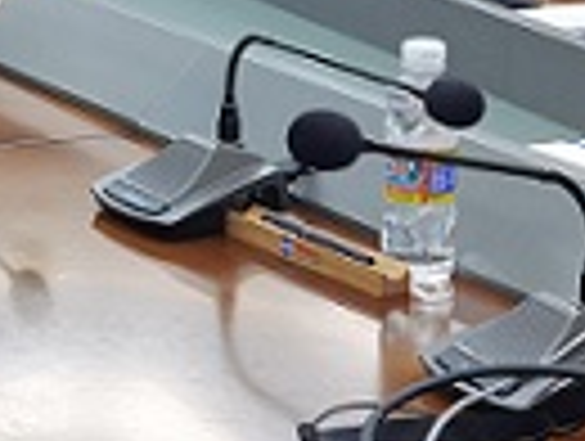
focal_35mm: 155
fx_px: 2624
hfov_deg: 12.3
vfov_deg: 9.5
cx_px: -212
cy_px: -22
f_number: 1.9
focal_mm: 6.71
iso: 200
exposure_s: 1/100
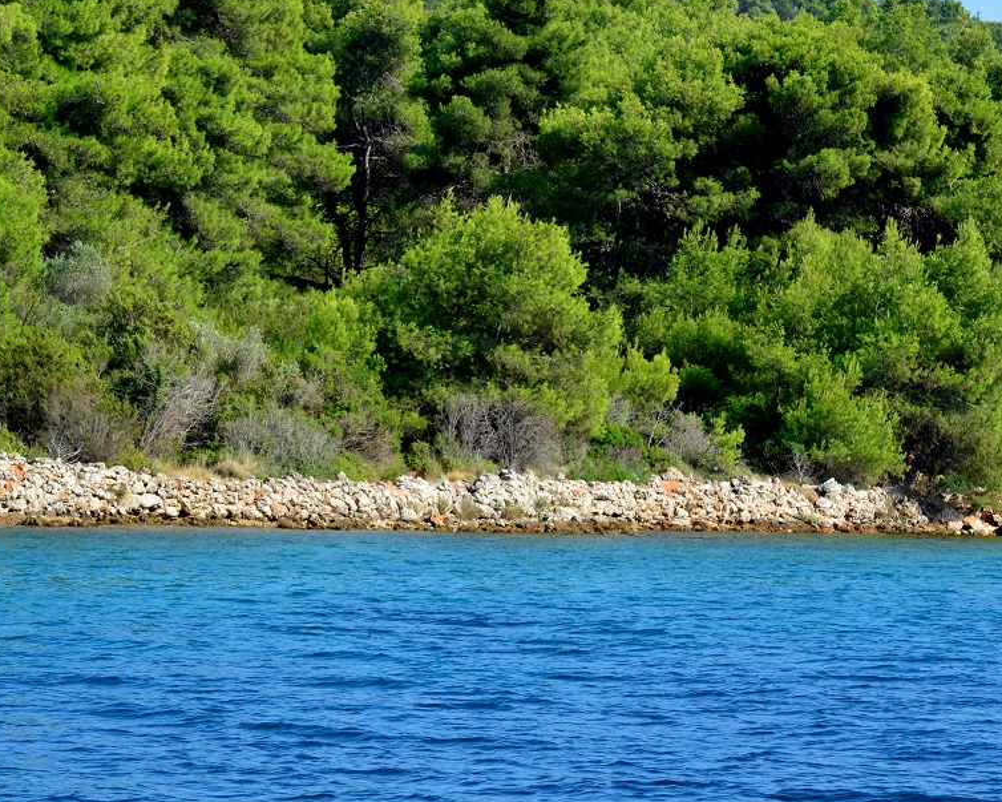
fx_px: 6731
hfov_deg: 8.5
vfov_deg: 6.8
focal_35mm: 227
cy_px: 404
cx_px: 414
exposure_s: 1/400
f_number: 11
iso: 400
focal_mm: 122
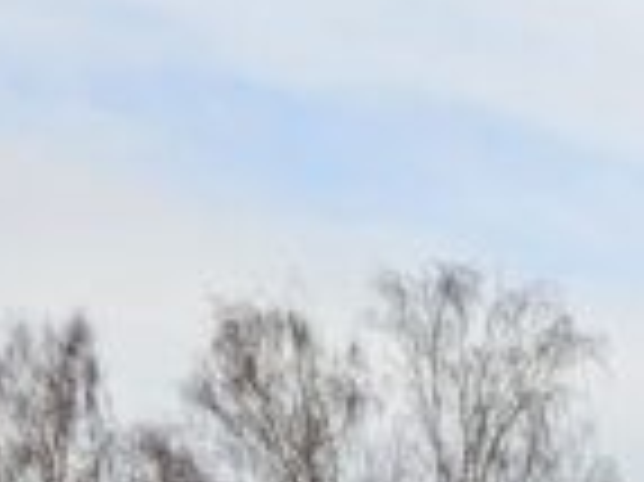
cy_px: 1171
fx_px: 3067
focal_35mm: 165
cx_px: 1964
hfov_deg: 9.3
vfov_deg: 8.2
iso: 10
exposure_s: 1/628
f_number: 1.7
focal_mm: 6.3
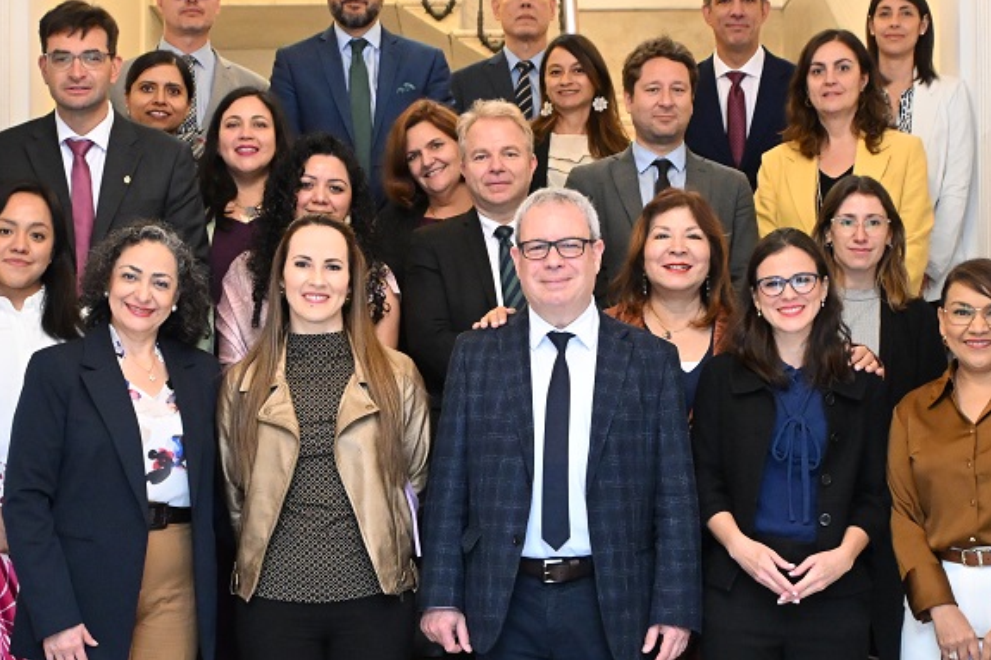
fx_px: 2009
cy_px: 395
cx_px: 486
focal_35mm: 73
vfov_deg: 18.6
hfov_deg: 27.7
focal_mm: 28
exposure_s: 1/60
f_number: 4.5
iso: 4500
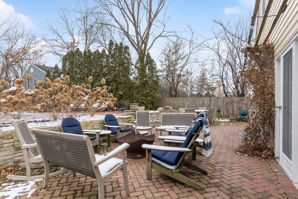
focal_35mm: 18
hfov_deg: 90.0
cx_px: 149
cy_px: 100
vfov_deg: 67.4
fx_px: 149
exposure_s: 1/50
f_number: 9
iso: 200
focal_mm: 12
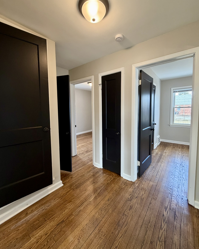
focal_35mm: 15
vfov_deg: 96.7
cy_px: 117
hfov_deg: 84.0
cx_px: 98
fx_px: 110
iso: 200
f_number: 2.2
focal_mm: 2.22
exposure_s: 1/60
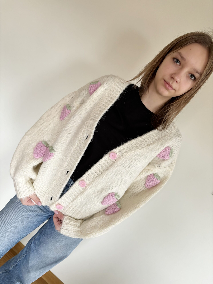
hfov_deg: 53.1
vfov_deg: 67.3
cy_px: 142
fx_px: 213
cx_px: 106
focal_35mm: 26
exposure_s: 1/89
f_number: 1.6
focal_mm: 5.96
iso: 125
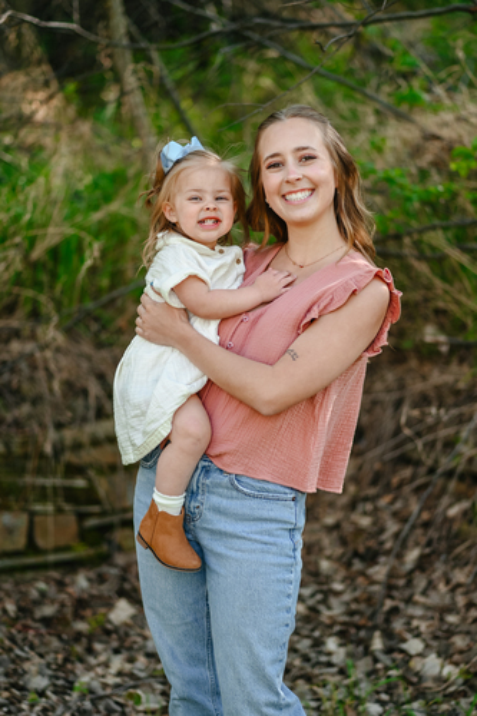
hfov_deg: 16.1
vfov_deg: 23.9
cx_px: 238
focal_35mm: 85
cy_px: 358
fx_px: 1690
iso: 100
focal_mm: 85
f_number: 1.8
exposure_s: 1/500
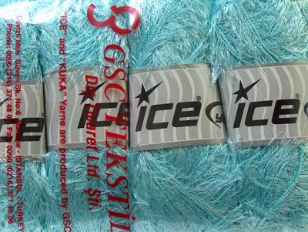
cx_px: 154
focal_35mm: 61
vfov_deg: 24.1
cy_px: 116
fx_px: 543
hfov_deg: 31.6
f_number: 2.9
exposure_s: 1/35.7
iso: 200
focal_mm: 12.53
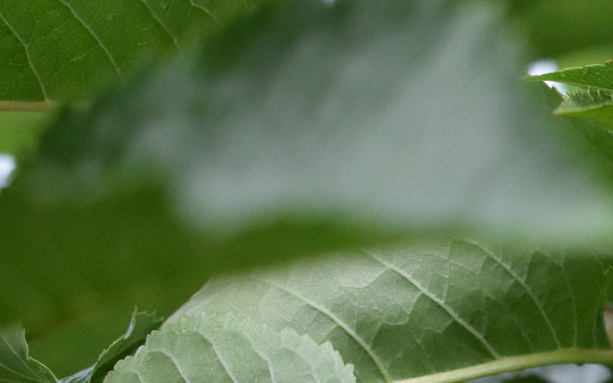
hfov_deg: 12.3
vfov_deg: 8.0
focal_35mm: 160
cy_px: 585
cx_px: 969
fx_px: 2673
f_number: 4.5
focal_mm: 32
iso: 2500
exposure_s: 1/500
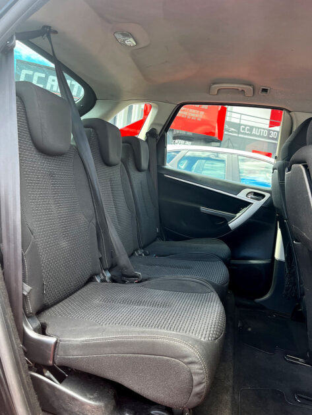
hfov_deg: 53.1
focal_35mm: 26
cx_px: 156
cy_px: 208
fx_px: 312
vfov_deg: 67.3
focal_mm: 5.1
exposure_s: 1/139
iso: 64
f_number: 1.6
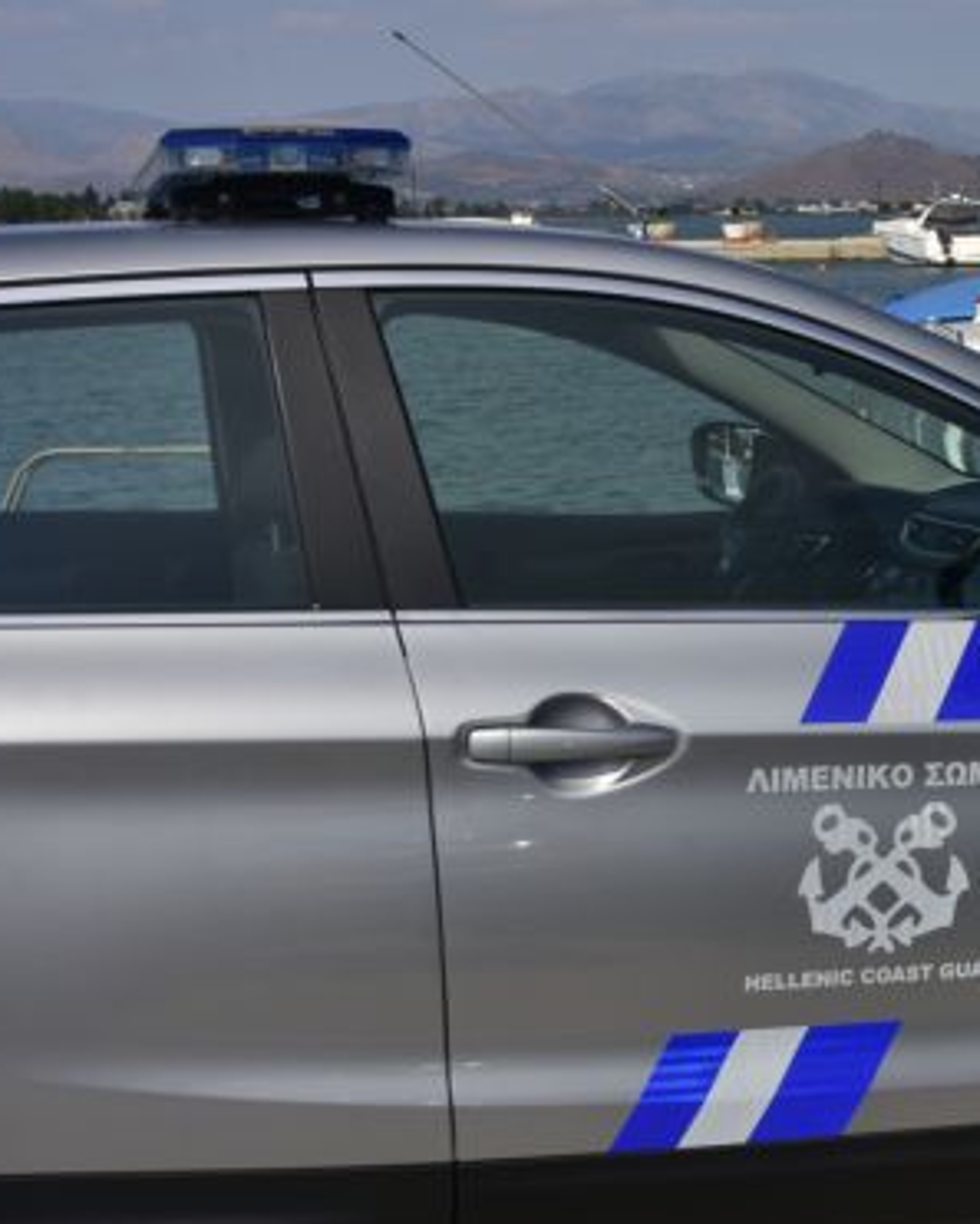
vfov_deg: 27.9
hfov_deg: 21.6
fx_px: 2464
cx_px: 1010
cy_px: 596
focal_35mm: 68
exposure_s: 1/320
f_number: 9
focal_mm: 28
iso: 100
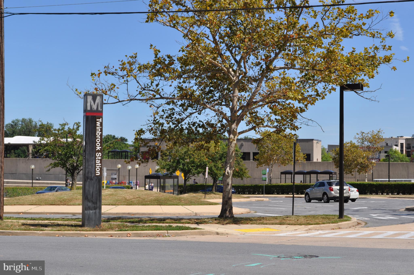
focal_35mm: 63
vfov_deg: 21.5
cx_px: 207
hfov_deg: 31.9
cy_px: 138
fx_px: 724
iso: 200
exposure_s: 1/400
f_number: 10
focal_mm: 42
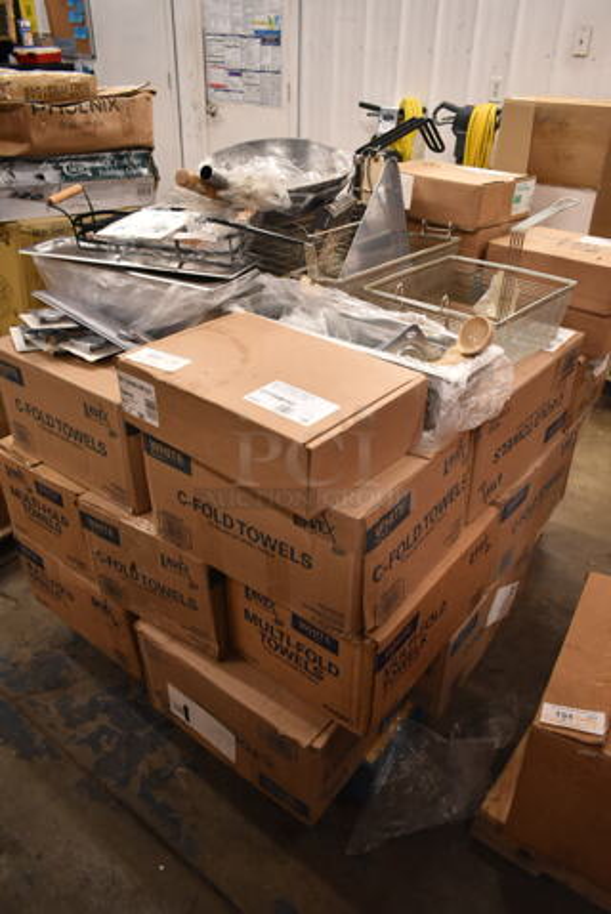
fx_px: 686
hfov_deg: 48.0
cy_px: 457
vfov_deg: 67.4
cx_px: 306
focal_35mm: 27
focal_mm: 18
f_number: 3.5
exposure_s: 1/125
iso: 1600
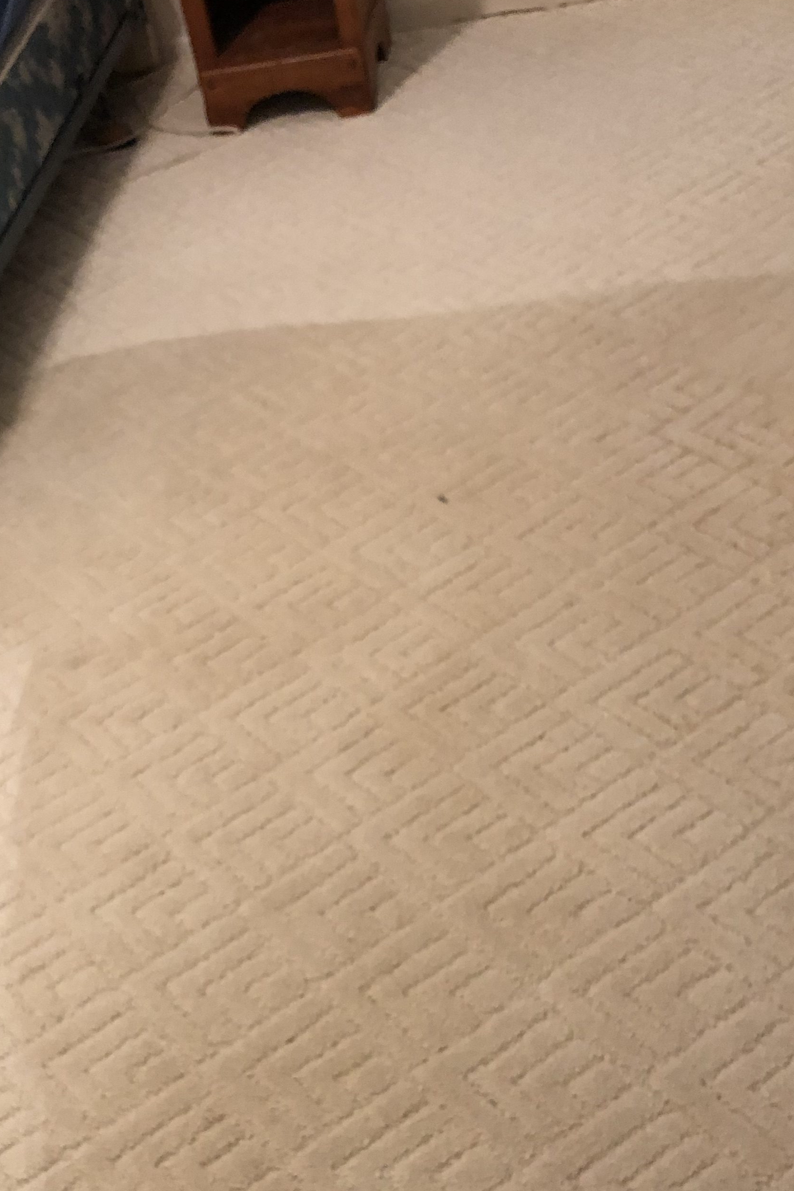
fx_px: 1554
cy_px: 871
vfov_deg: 40.9
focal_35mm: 47
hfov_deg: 28.5
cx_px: 281
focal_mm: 3.99
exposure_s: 1/13
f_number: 1.8
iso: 100
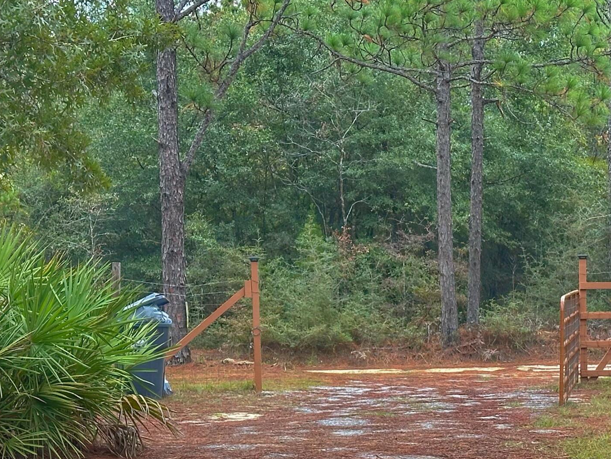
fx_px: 1800
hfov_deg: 19.1
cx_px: 486
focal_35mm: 102
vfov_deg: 14.3
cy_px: 452
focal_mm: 6.86
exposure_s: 1/345
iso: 64
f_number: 1.78
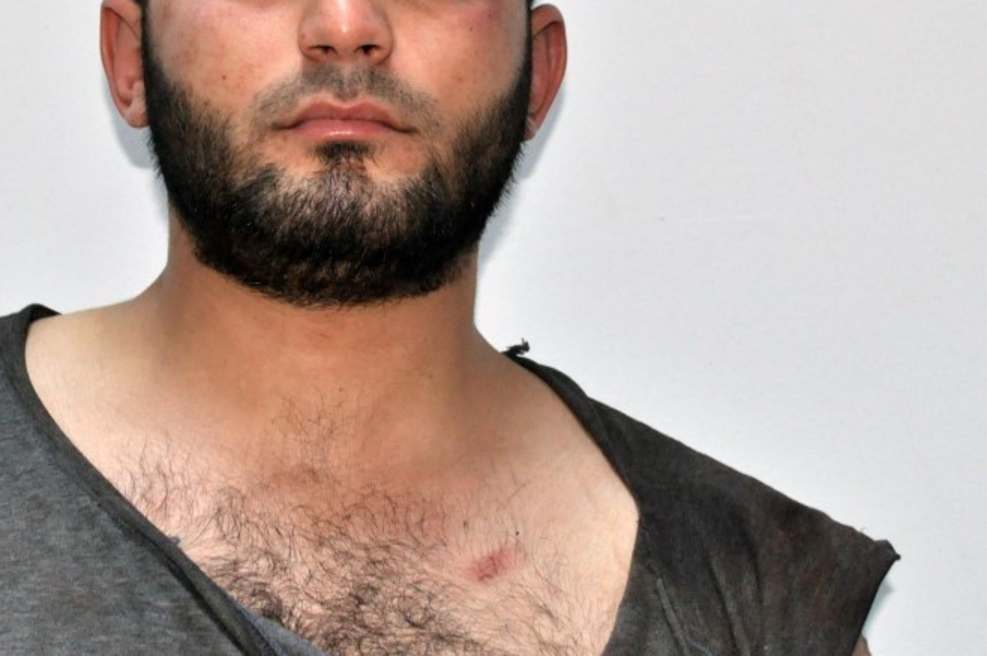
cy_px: 164
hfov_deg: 25.6
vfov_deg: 17.1
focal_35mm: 79
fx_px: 2163
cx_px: 321
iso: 800
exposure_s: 1/60
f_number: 4.5
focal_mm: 30
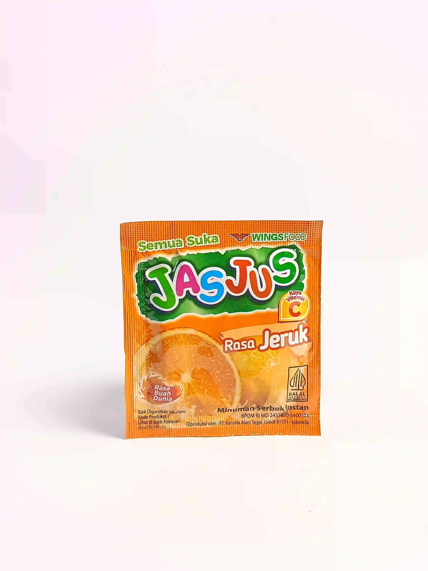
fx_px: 544
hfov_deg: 42.9
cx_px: 214
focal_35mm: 33
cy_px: 286
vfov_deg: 55.4
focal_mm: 5.24
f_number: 1.7
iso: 277
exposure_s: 1/100
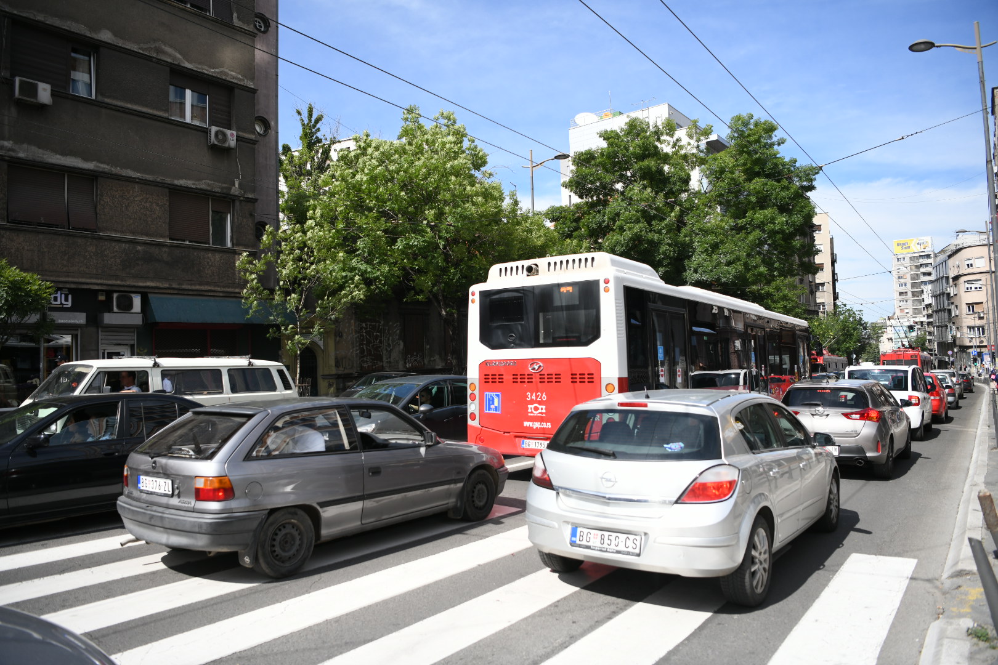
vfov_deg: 53.1
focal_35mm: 24
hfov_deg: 73.7
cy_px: 332
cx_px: 499
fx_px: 665
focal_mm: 24
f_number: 2.8
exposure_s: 1/8000
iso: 500
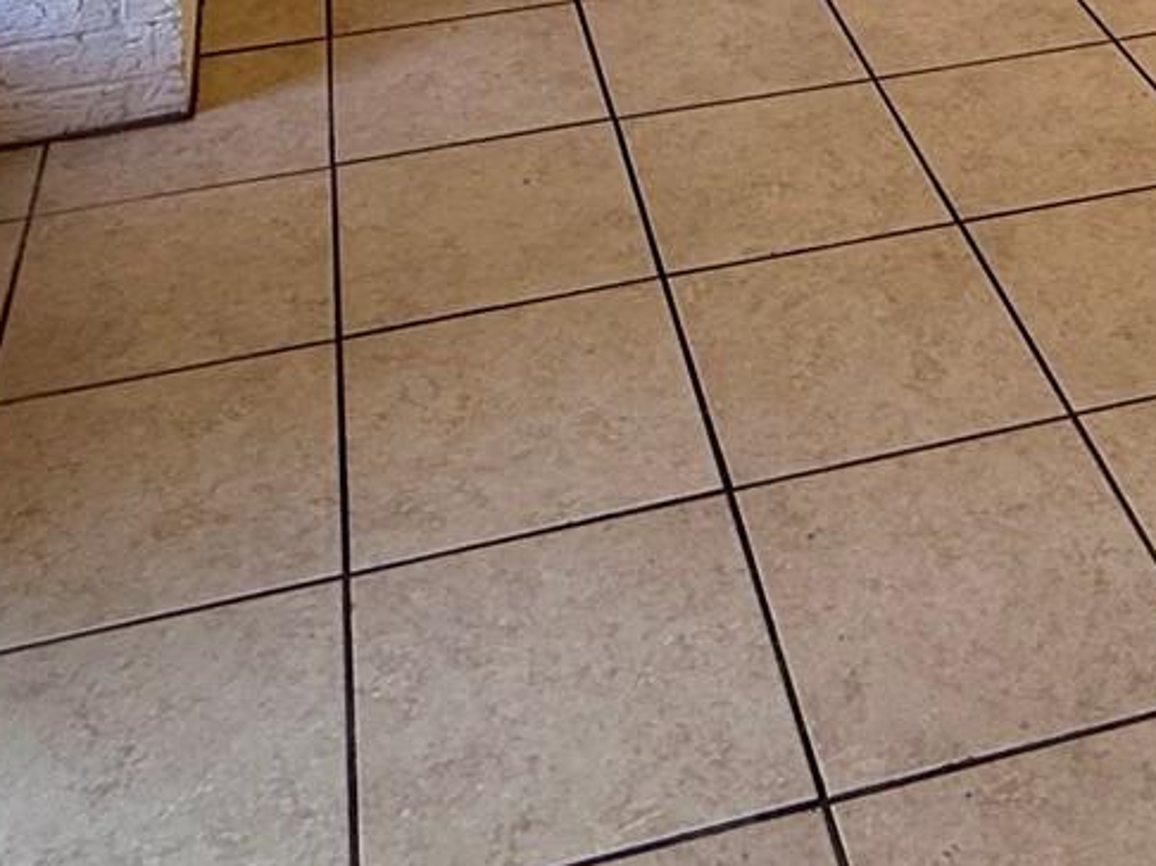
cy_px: -840
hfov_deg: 32.0
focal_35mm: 59
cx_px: 885
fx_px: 1969
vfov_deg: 17.8
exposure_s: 1/120
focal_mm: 2.22
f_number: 2.2
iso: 100
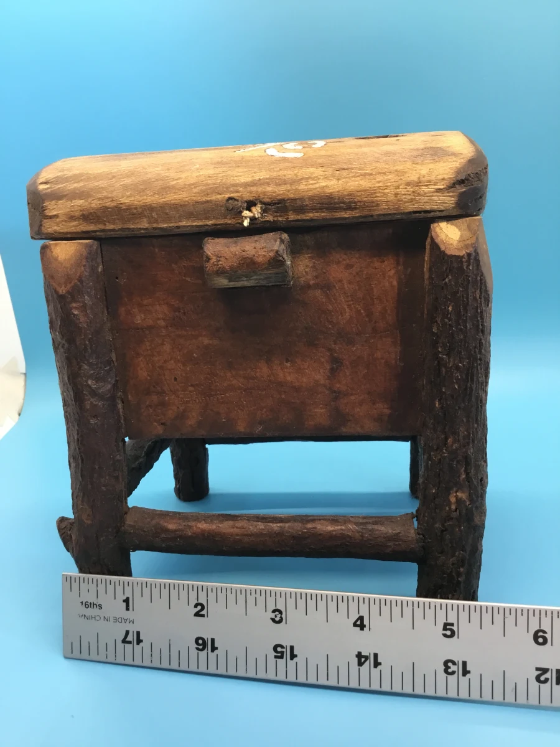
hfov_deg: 45.4
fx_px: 669
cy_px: 374
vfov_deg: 58.4
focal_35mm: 31
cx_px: 280
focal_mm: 3.3
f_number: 2.4
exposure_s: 1/30
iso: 50
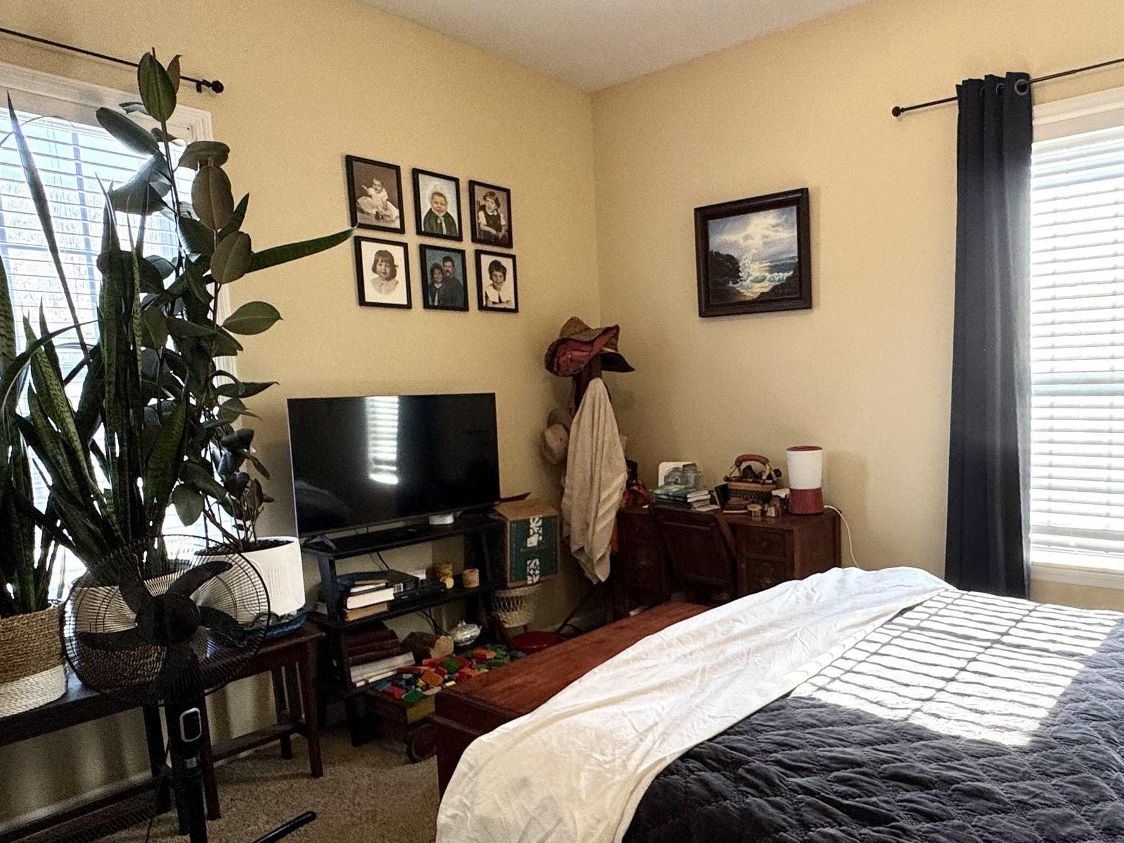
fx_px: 779
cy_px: 472
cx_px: 742
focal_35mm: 24
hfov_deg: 69.7
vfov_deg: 56.7
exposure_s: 1/120
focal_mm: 2.22
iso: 64
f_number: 2.2
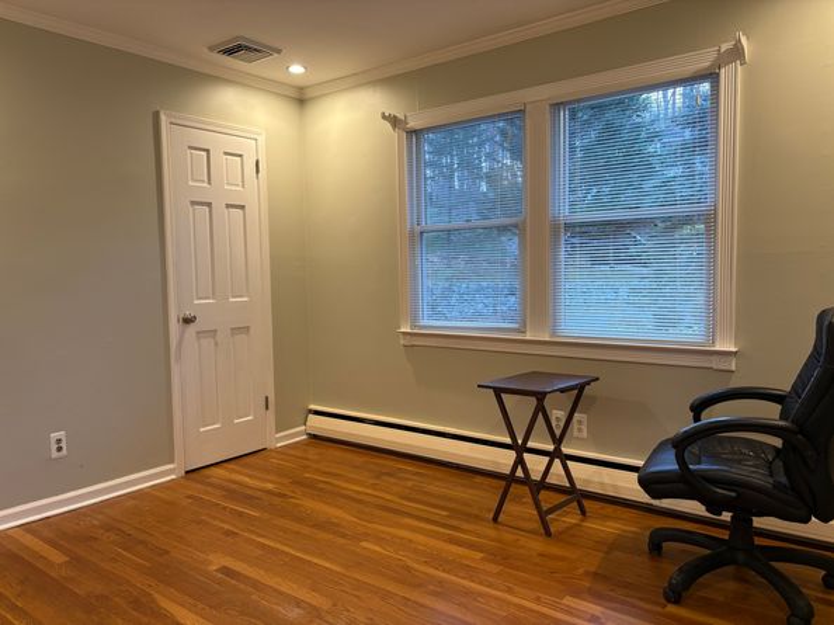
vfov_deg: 53.0
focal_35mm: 26
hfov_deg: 67.3
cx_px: 417
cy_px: 312
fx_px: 626
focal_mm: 5.96
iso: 125
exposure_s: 1/60
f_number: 1.6
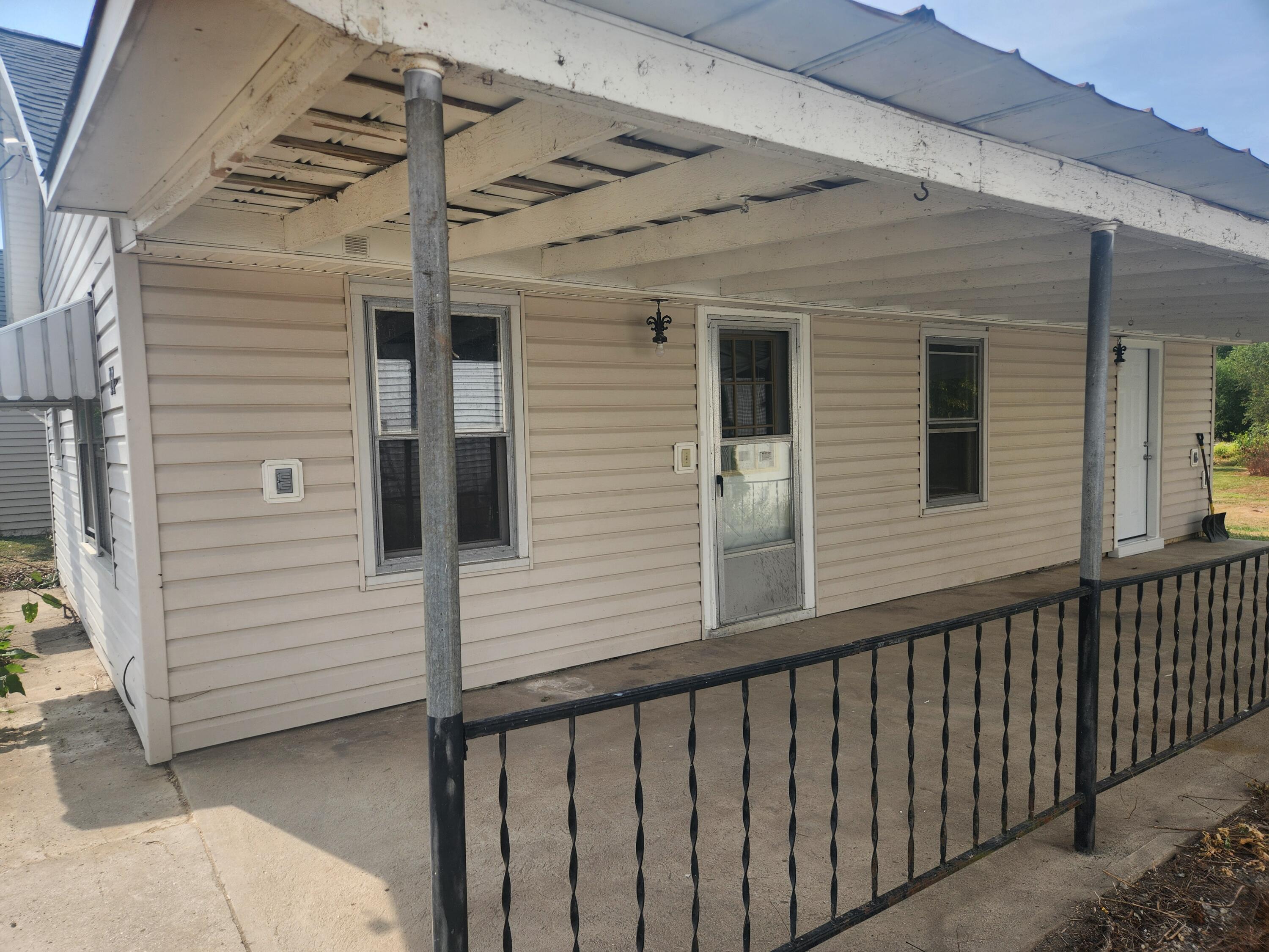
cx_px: 634
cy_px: 476
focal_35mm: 23
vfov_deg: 58.9
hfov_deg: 73.9
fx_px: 843
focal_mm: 5.4
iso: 20
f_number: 1.8
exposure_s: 1/1036
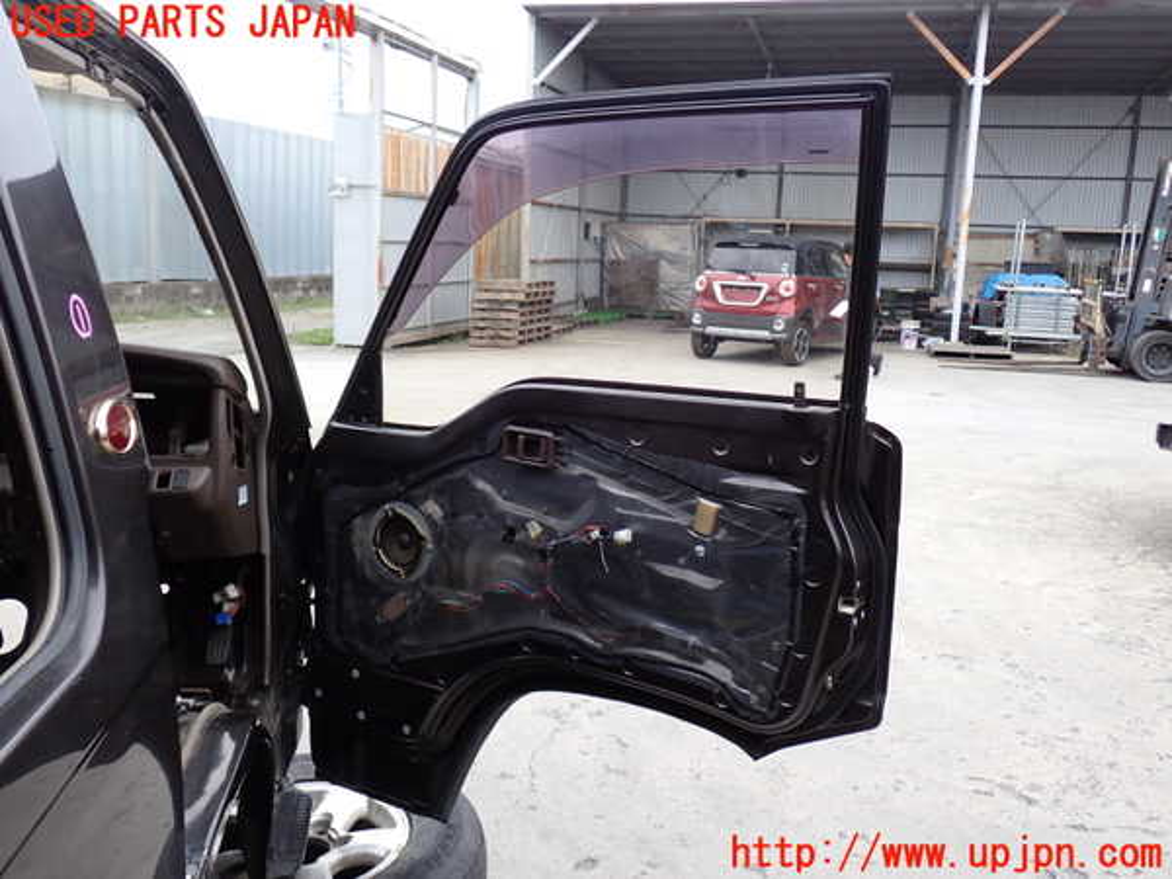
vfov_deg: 44.2
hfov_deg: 56.8
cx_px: 586
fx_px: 1083
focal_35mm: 32
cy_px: 440
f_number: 2.4
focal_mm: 5.79
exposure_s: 1/60
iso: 160
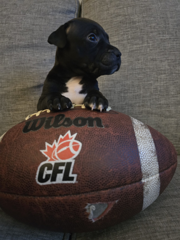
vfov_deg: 73.9
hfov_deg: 58.9
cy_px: 120
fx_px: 159
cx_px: 90
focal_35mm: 23
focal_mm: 6.3
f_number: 1.7
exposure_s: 1/20
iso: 1250
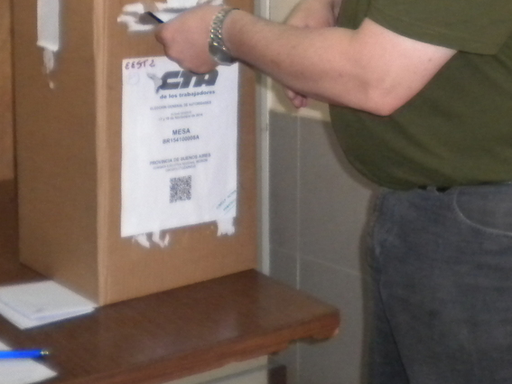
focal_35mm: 79
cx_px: 338
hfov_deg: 24.6
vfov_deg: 18.2
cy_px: 4
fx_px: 1168
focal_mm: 6.3
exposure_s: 1/30
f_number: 3.1
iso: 400
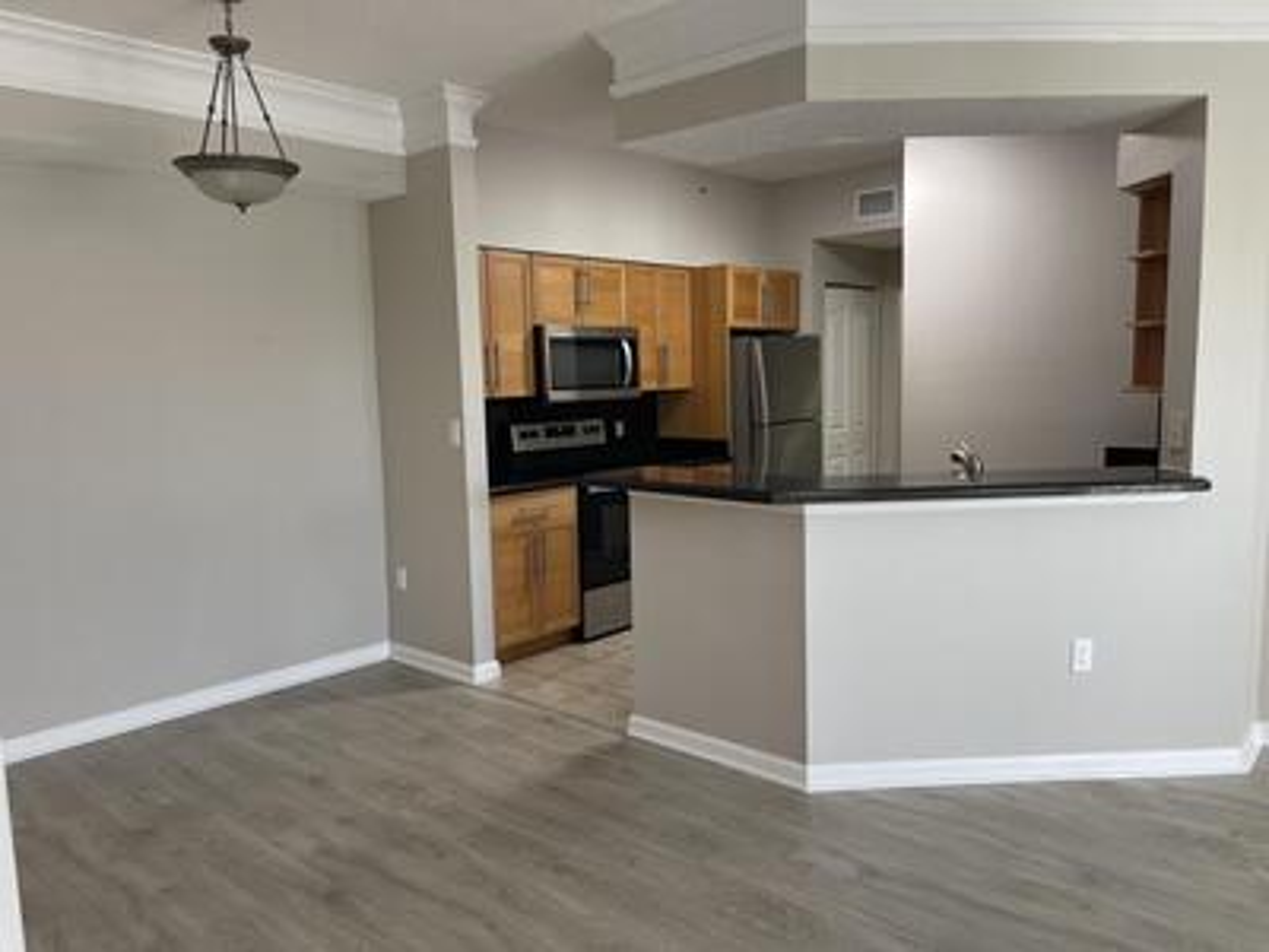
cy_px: 476
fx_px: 953
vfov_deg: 53.1
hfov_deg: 67.3
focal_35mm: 26
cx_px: 634
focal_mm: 5.1
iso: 80
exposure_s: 1/60
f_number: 1.6
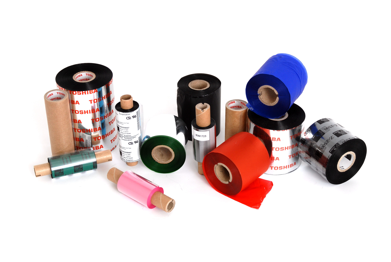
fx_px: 734
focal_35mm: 68
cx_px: 196
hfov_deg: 29.8
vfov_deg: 20.2
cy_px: 131
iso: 200
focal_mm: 45
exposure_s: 1/125
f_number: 9
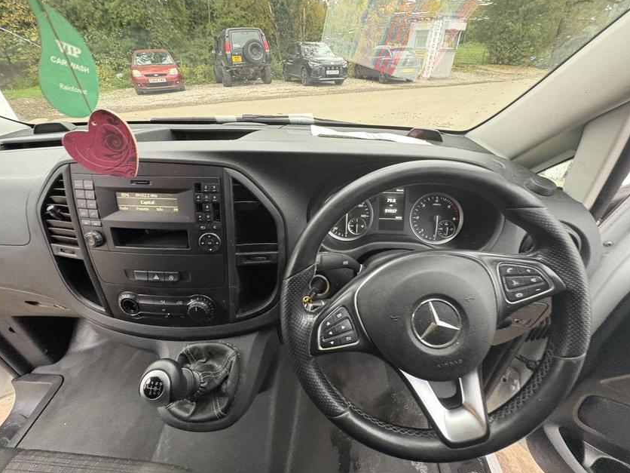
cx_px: 319
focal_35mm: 15
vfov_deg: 81.7
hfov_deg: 98.2
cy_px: 222
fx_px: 273
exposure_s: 1/60
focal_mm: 2.22
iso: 500
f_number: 2.2
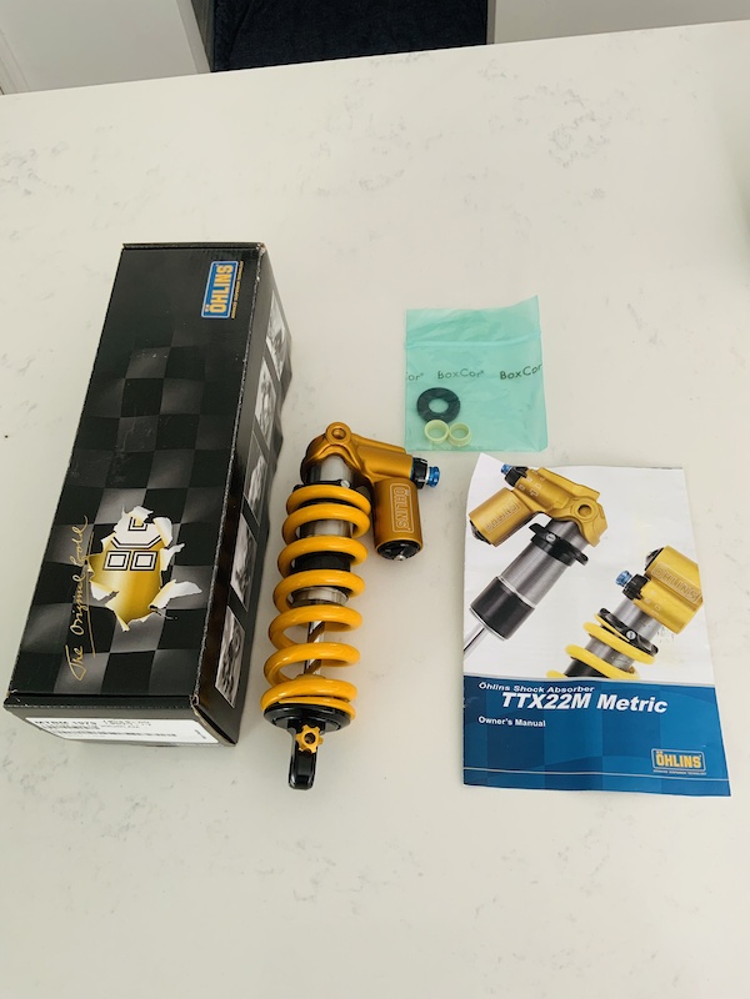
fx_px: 838
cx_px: 375
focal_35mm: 29
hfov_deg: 48.2
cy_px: 500
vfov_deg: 61.7
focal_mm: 3
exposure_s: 1/122
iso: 64
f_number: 1.8
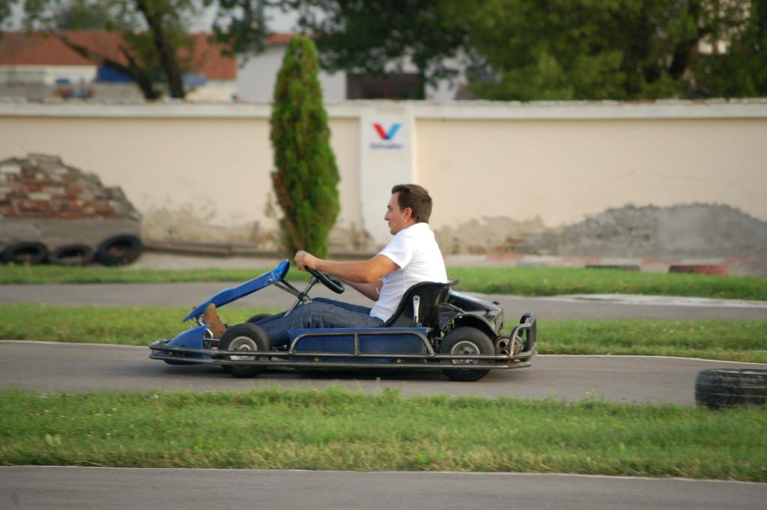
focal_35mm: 262
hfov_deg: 7.9
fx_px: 5588
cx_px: 384
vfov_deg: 5.2
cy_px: 255
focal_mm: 175
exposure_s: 1/500
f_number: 5.6
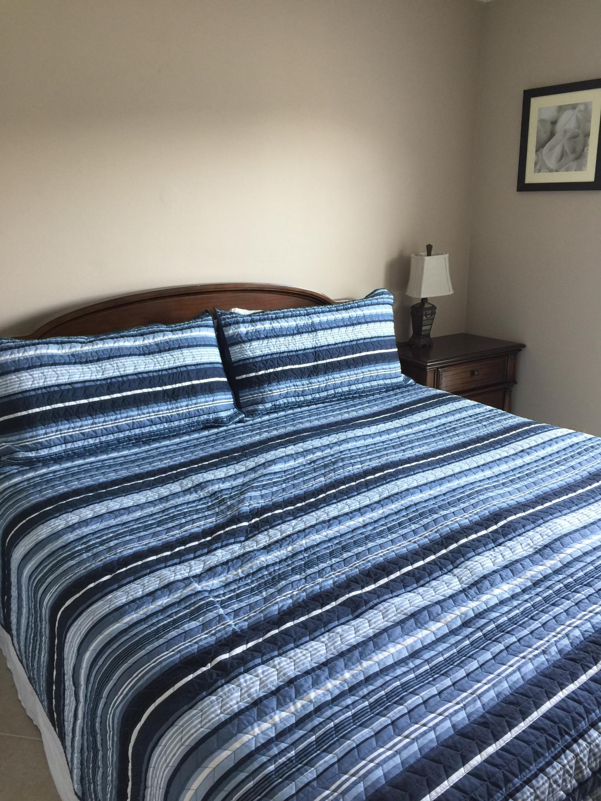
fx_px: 671
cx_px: 300
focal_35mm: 29
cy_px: 400
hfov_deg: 48.2
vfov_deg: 61.7
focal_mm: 4.15
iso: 32
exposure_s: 1/15
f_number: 2.2
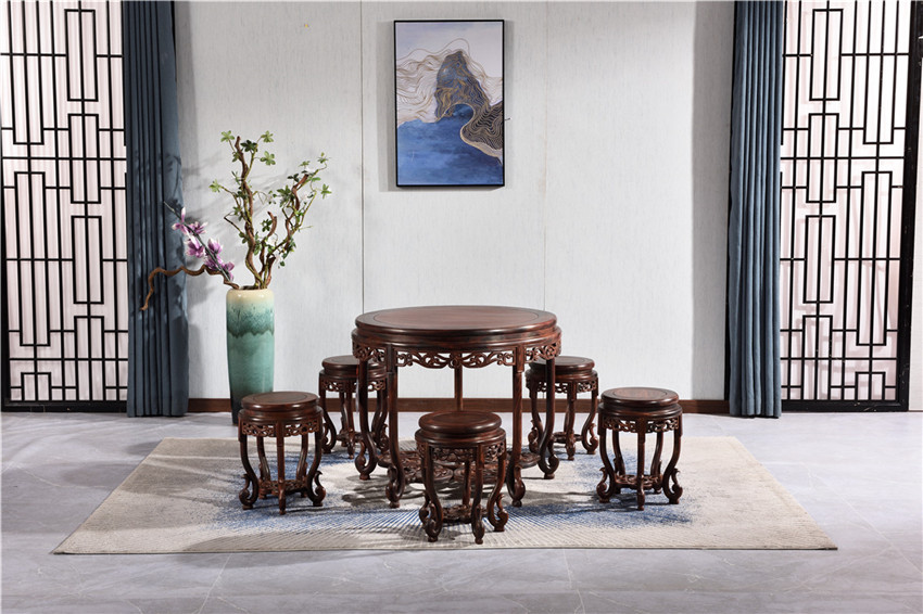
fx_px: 1435
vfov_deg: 24.2
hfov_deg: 35.7
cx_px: 462
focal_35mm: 56
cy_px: 307
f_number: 13
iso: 100
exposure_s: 1/125
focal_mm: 56
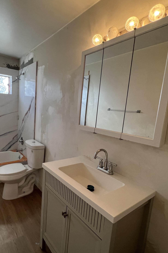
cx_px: 59
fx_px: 133
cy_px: 131
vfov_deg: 86.9
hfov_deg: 63.3
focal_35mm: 19
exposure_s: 1/120
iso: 160
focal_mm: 1.57
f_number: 1.8
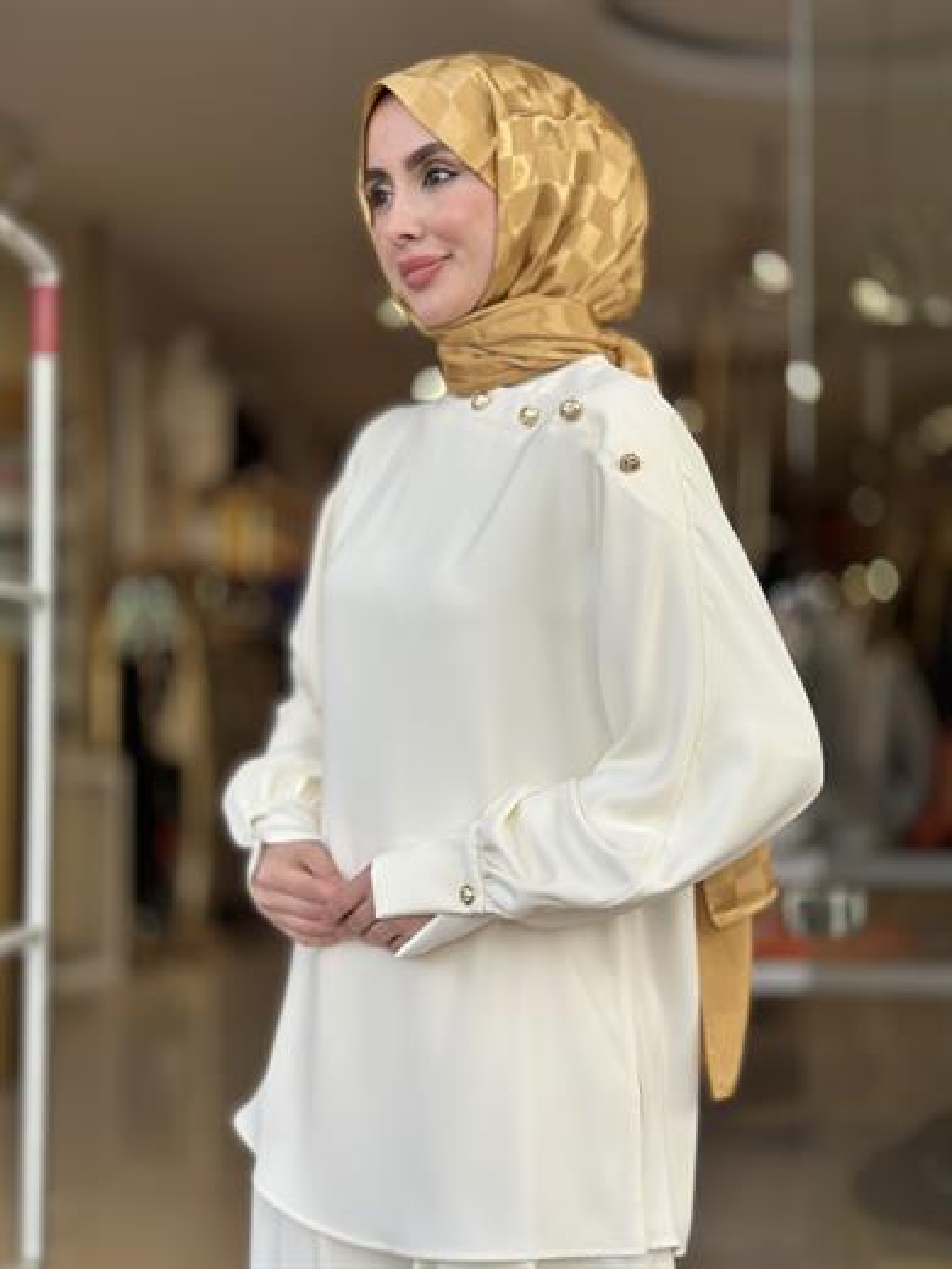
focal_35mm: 48
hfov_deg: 30.3
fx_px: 1760
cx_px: 476
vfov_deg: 39.7
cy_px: 634
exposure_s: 1/1095
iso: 80
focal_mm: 6.86
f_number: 1.78
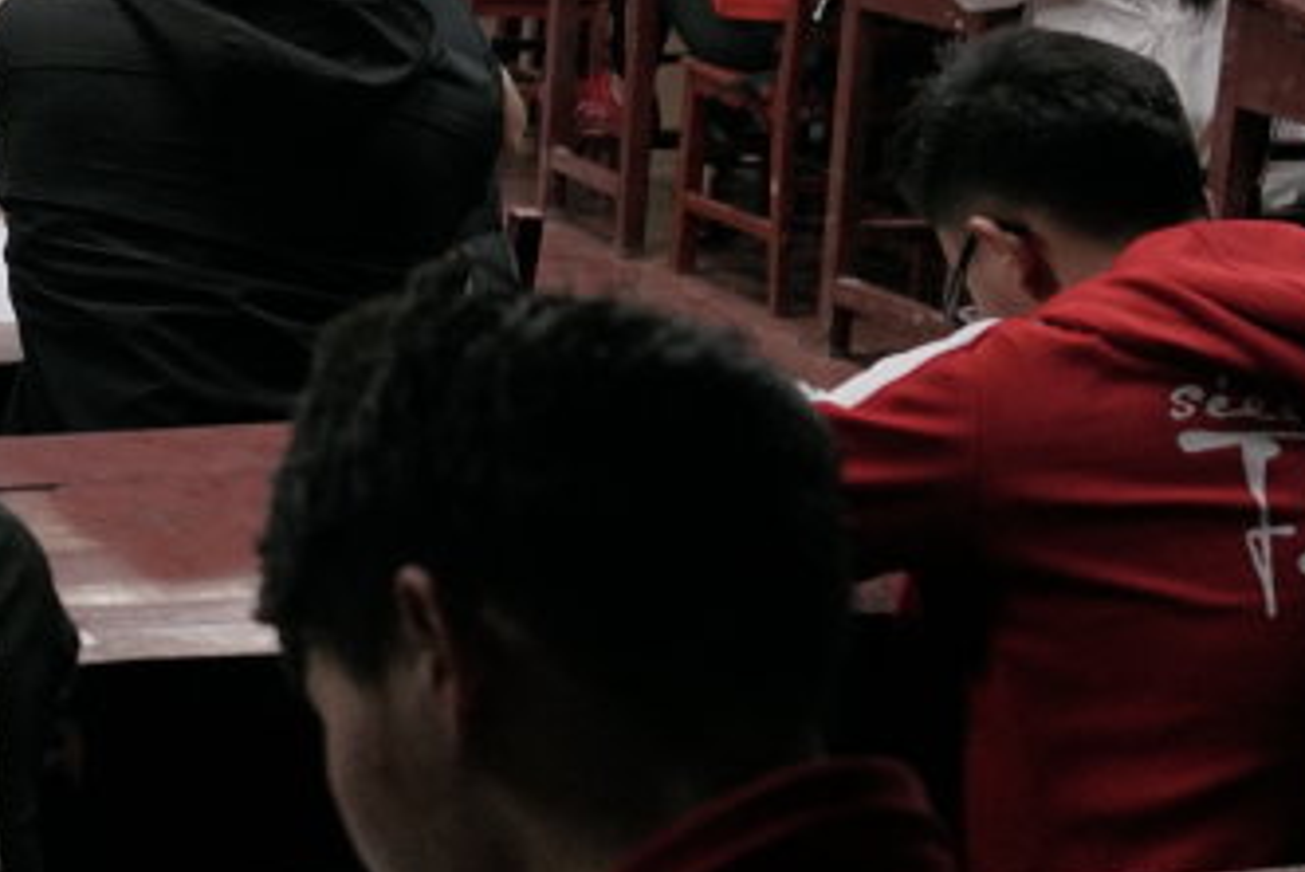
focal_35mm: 104
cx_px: -334
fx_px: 3773
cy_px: 43
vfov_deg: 13.1
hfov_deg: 18.4
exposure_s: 1/40
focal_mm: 24
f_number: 3.2
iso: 320
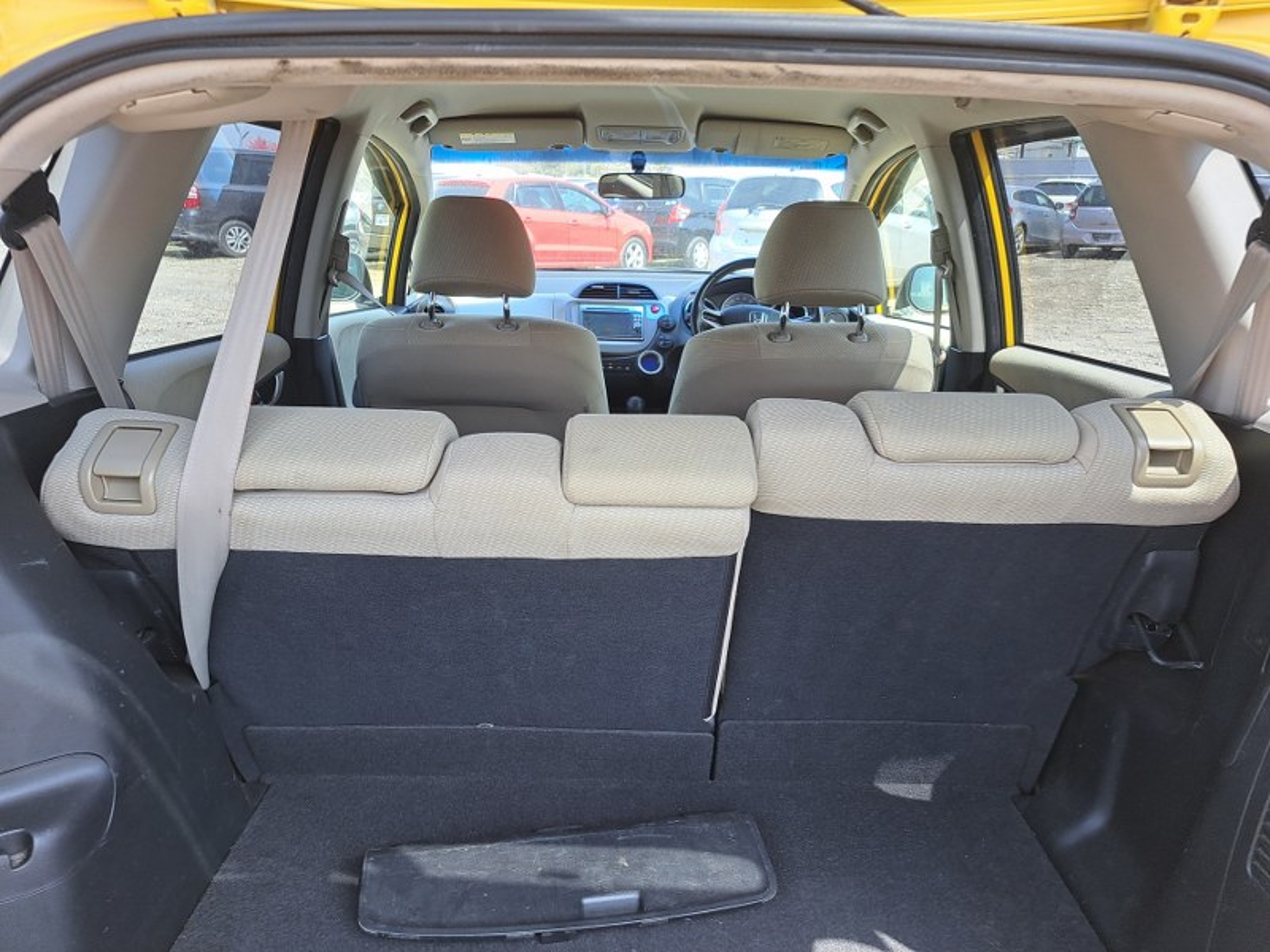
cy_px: 476
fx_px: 881
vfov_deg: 56.8
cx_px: 635
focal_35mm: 24
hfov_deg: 71.6
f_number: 1.8
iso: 50
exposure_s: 1/142
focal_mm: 5.23
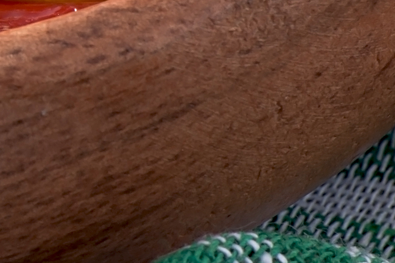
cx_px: -260
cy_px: -209
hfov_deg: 2.9
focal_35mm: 712
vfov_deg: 1.9
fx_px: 7807
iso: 100
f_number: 13
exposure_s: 1/200
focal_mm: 105
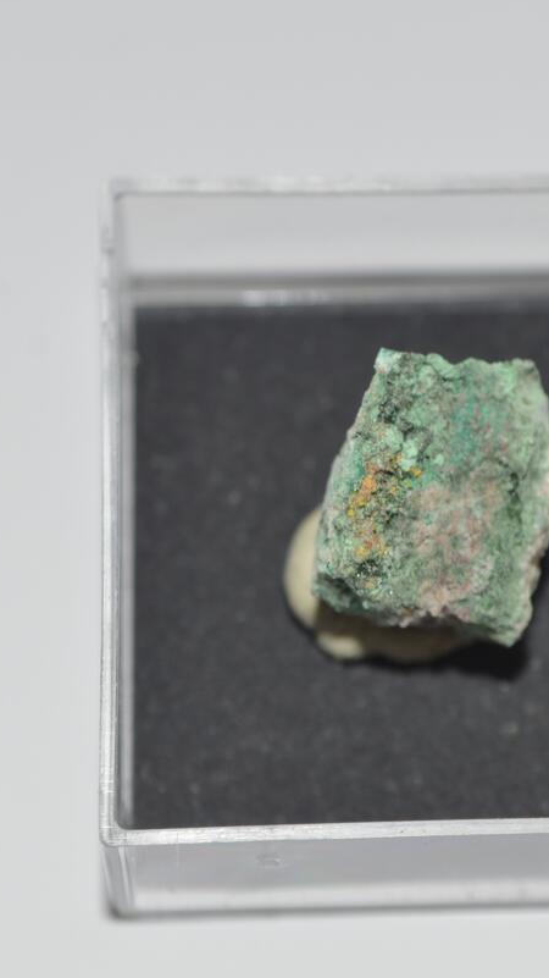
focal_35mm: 135
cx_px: 432
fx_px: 3492
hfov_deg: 9.0
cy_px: 490
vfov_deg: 15.9
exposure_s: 1/60
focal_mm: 55
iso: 100
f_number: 8
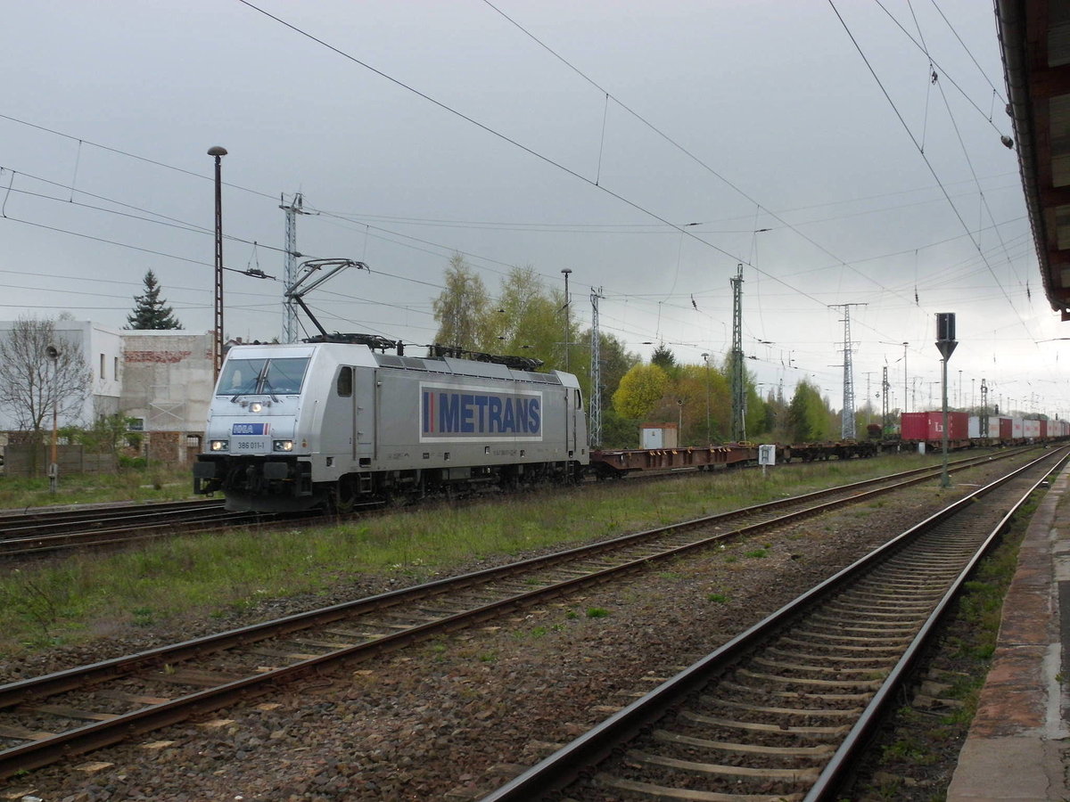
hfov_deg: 44.8
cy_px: 401
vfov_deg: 34.3
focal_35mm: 42
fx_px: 1298
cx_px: 535
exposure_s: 1/133
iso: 100
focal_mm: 7.5
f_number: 4.4
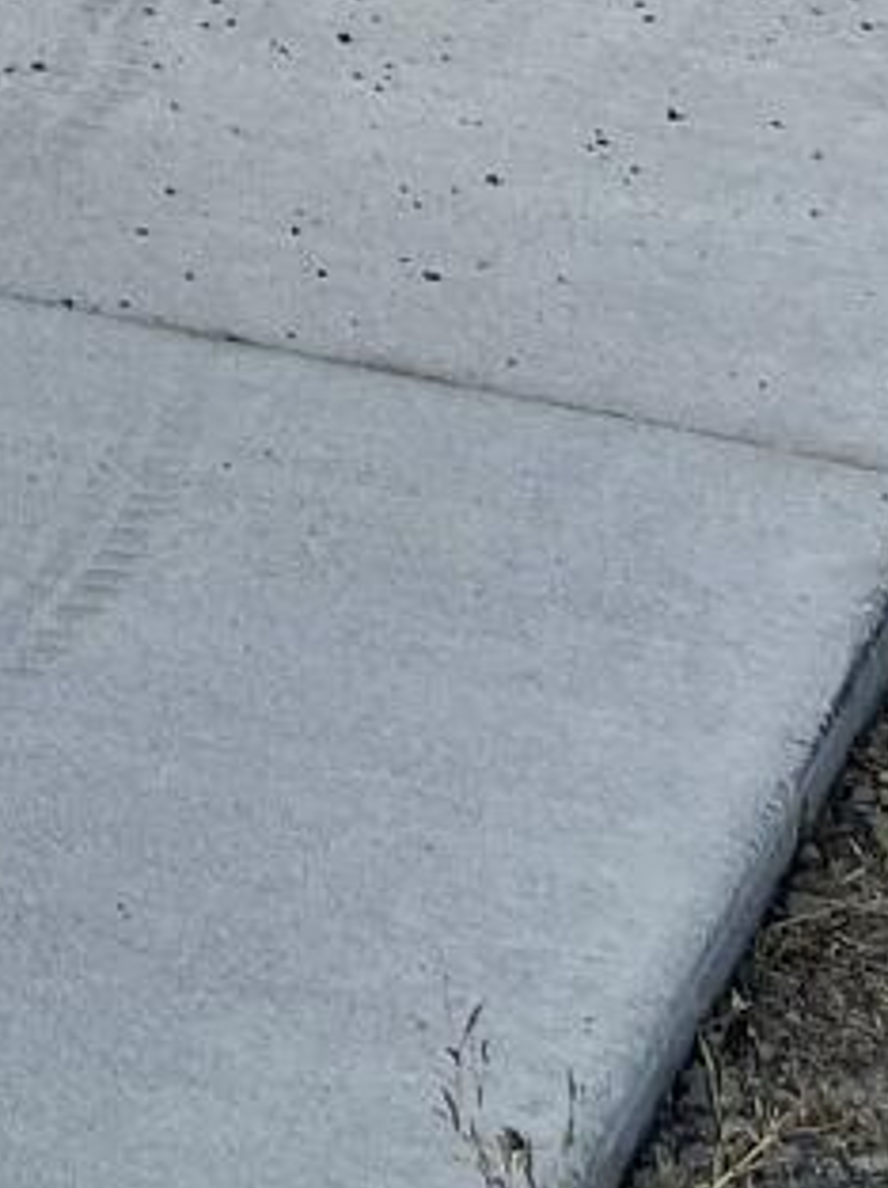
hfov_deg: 8.6
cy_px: -1389
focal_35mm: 160
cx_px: -1135
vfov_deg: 11.0
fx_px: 5484
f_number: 1.6
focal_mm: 5.1
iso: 32
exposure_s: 1/2336
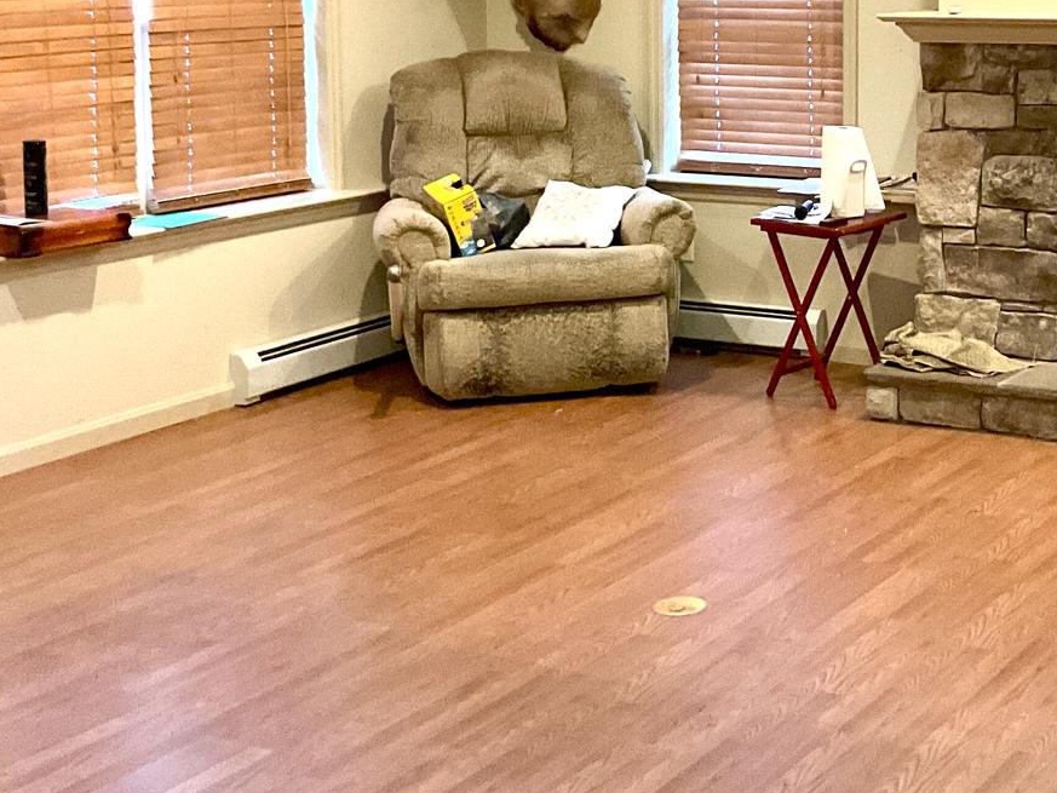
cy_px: 169
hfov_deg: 28.1
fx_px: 2077
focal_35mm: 68
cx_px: 816
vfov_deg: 21.4
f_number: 1.8
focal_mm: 3
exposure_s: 1/60
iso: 250
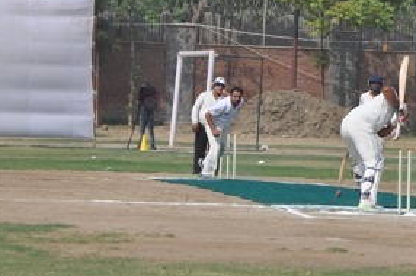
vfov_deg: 9.5
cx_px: 466
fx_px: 1651
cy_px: 49
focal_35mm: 143
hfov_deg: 14.0
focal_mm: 38
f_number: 8
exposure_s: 1/250
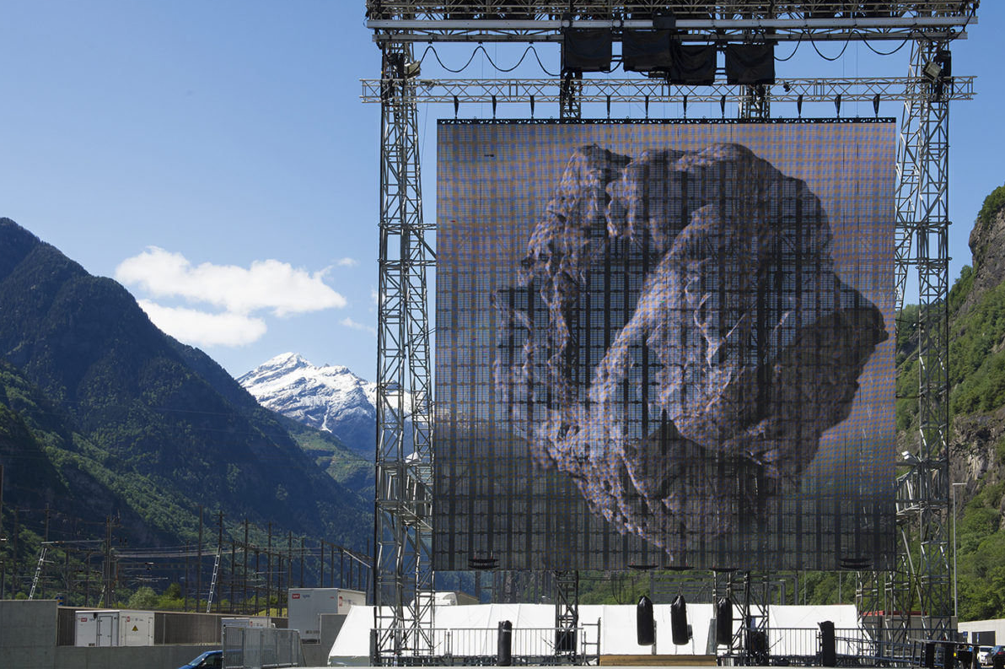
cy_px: 337
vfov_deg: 23.3
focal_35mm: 58
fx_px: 1618
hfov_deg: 34.5
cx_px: 516
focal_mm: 45
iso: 400
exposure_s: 1/250
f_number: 14
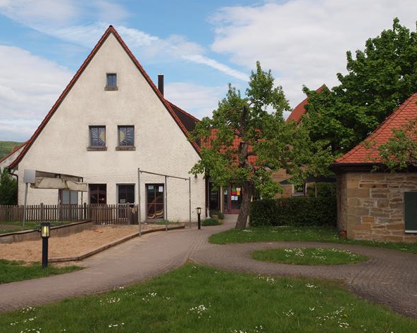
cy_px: 165
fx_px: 469
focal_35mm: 38
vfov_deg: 39.1
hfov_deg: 48.0
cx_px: 210
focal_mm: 18
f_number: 7.1
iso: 200
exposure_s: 1/500
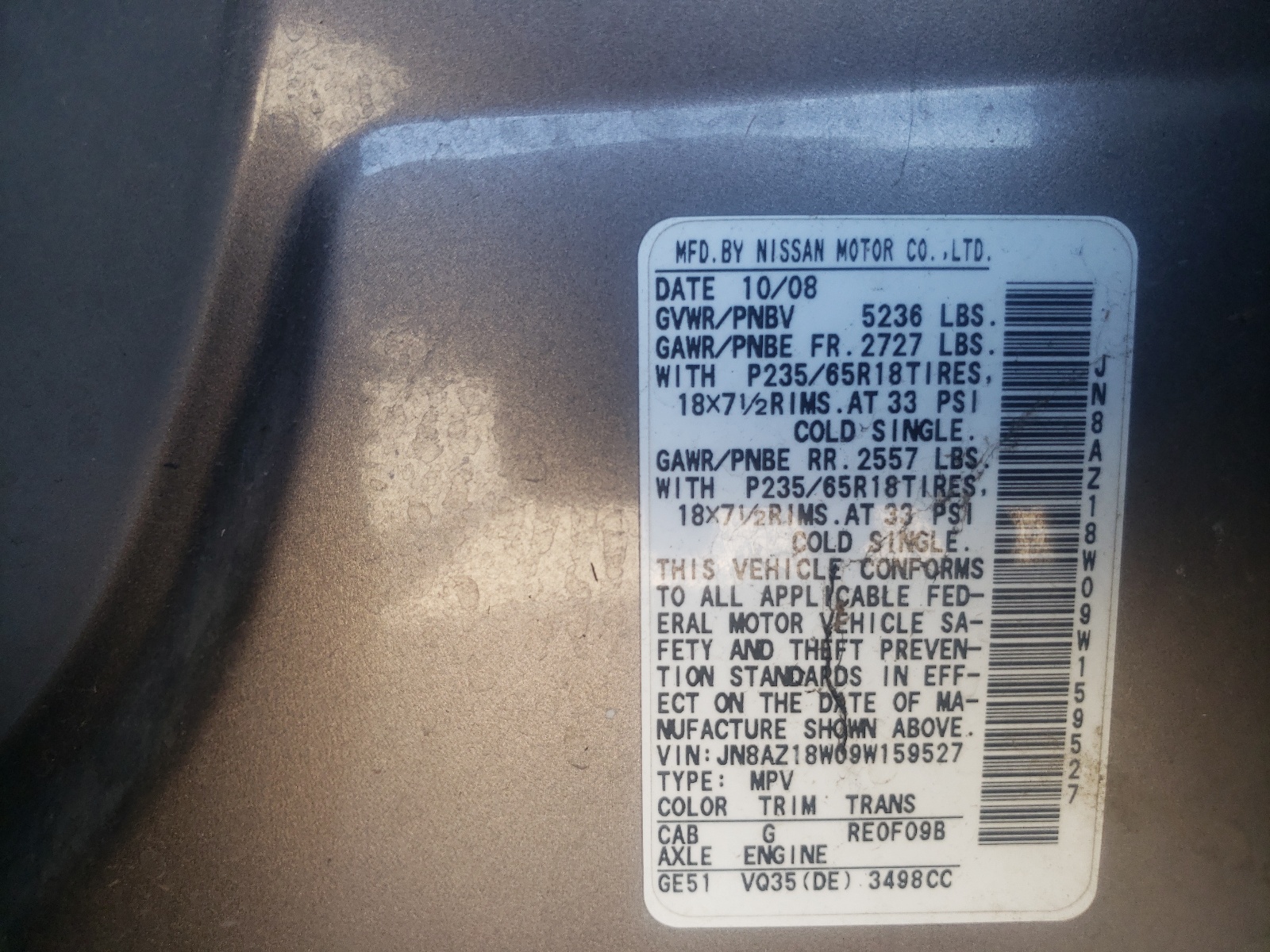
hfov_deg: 67.3
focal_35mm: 26
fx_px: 954
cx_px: 635
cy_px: 476
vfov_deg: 53.1
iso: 50
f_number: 1.5
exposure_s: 1/135
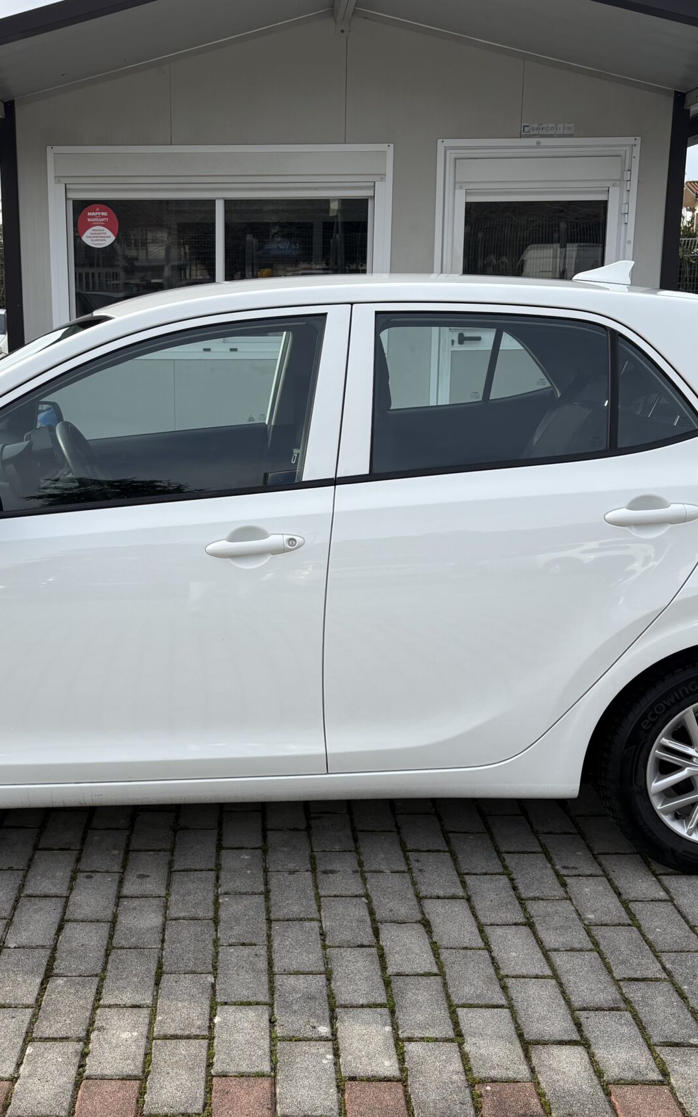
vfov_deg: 48.2
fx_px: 1248
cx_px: 220
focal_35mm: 41
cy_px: 582
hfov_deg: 31.0
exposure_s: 1/1901
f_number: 1.6
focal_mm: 5.96
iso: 50
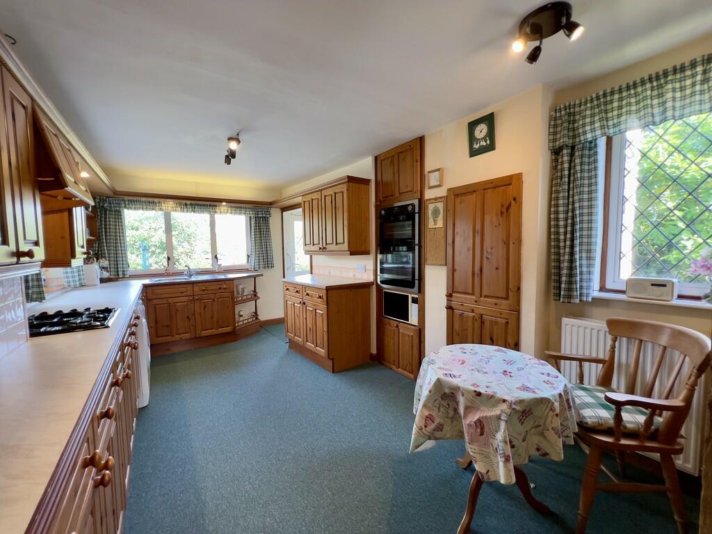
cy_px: 267
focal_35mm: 13
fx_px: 267
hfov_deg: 106.2
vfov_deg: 89.9
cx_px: 356
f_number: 1.8
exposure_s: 1/100
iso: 160
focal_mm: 1.57
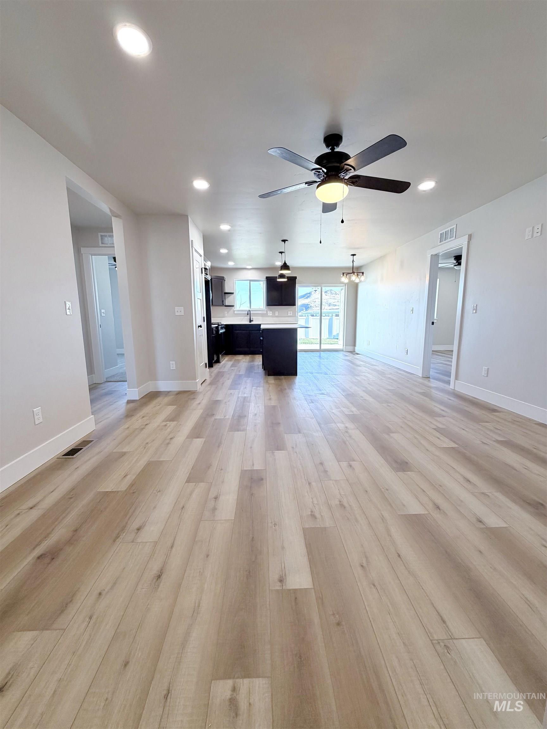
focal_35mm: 14
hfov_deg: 85.7
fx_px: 295
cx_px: 274
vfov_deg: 102.1
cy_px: 364
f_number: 2.2
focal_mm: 2.22
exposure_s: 1/120
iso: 125
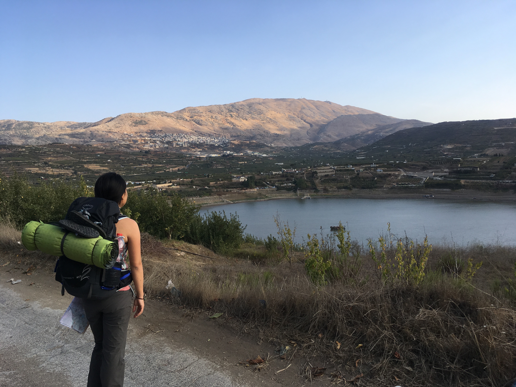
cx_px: 258
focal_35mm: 29
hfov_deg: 61.7
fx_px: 432
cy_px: 194
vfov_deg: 48.2
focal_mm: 4.15
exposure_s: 1/927
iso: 25
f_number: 2.2
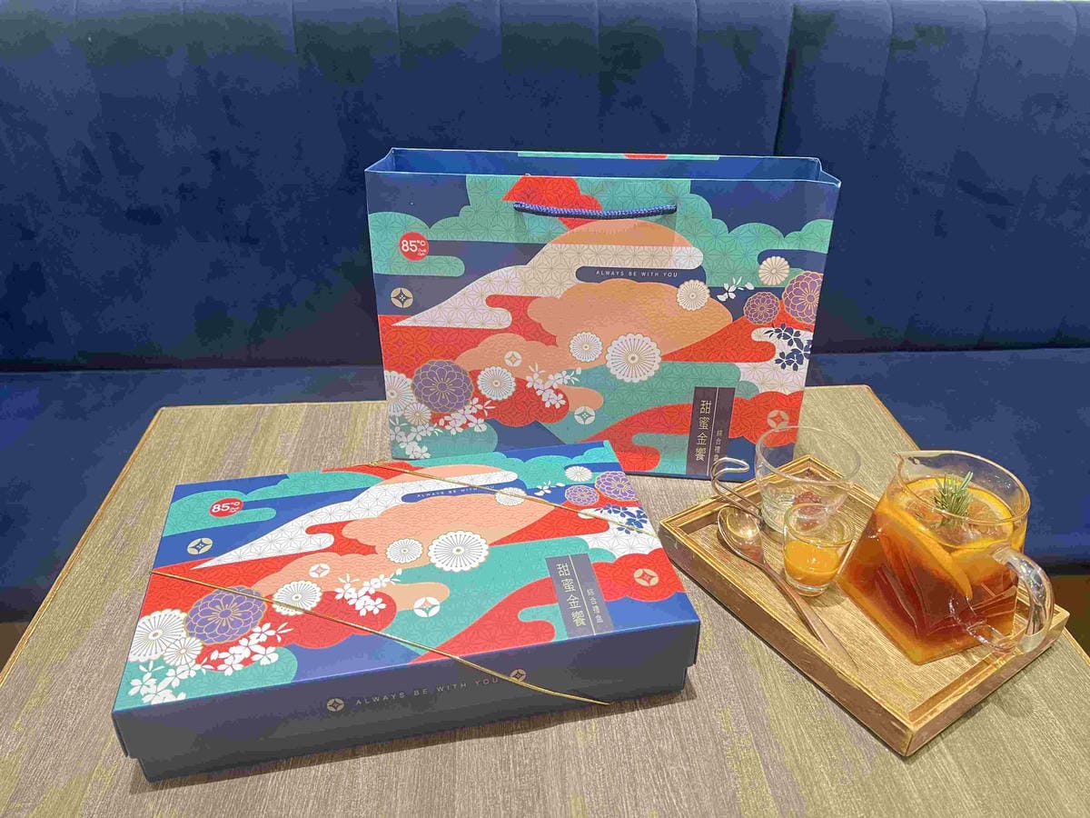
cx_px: 545
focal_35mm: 26
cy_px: 409
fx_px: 819
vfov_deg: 53.1
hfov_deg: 67.3
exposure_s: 1/60
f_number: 1.5
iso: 200
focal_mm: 5.7
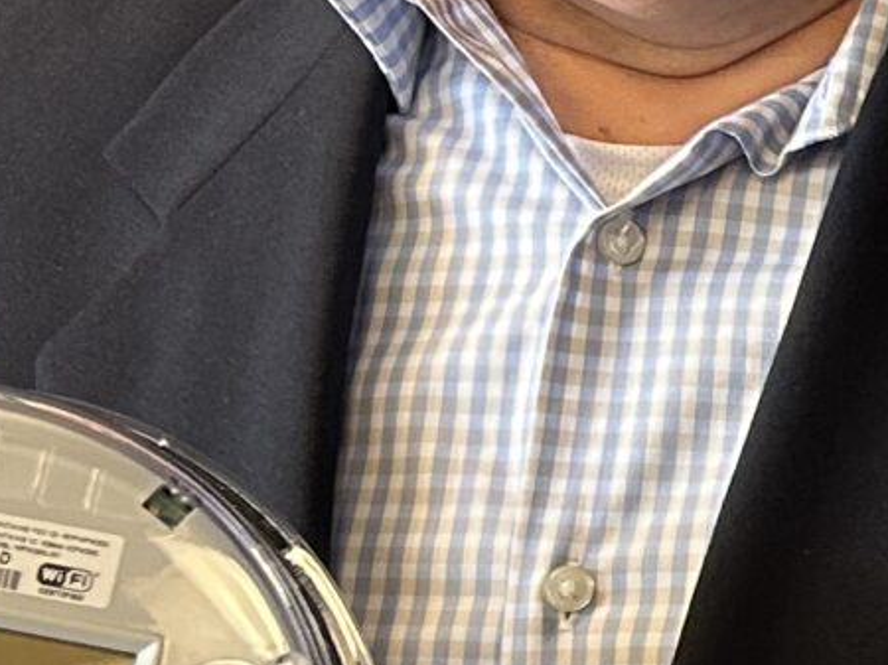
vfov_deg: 10.0
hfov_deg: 12.2
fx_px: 3795
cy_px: 296
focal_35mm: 148
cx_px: 1616
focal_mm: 5.7
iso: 200
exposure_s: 1/60
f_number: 1.5
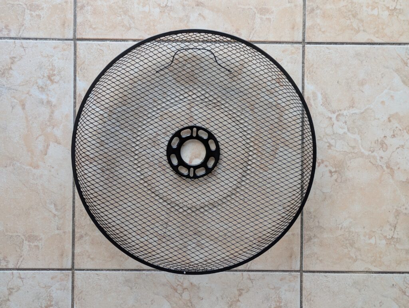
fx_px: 603
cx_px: 204
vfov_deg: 28.6
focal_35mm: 51
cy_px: 154
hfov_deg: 37.5
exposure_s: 1/120
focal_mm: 5.43
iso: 67
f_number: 1.89
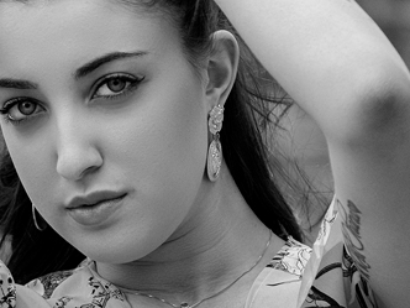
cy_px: 541
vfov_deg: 3.0
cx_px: 122
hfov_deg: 4.0
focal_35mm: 500
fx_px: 5922
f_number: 2
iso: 400
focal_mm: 90
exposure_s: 1/2900
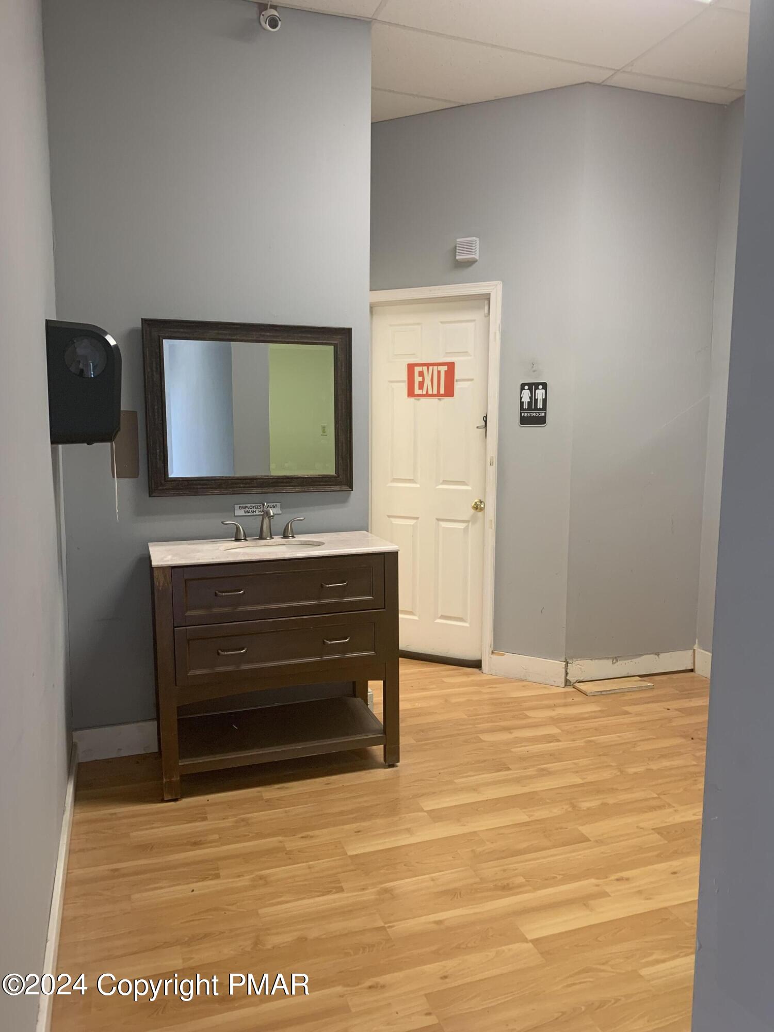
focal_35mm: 26
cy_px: 516
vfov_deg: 67.3
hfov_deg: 53.1
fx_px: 775
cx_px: 387
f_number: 1.8
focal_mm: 4.25
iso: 125
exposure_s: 1/60
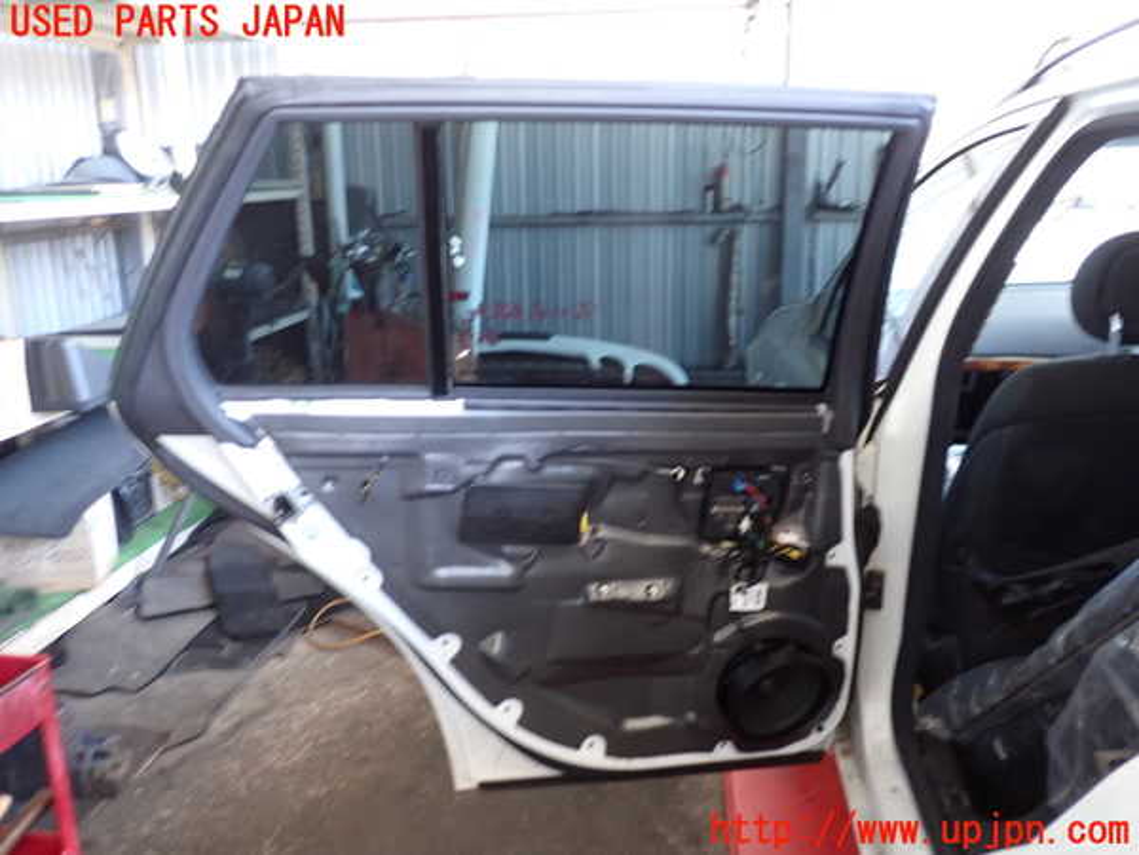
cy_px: 428
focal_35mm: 30
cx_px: 570
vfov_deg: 46.8
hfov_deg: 60.0
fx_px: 987
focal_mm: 5.4
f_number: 2.3
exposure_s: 1/30
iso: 200
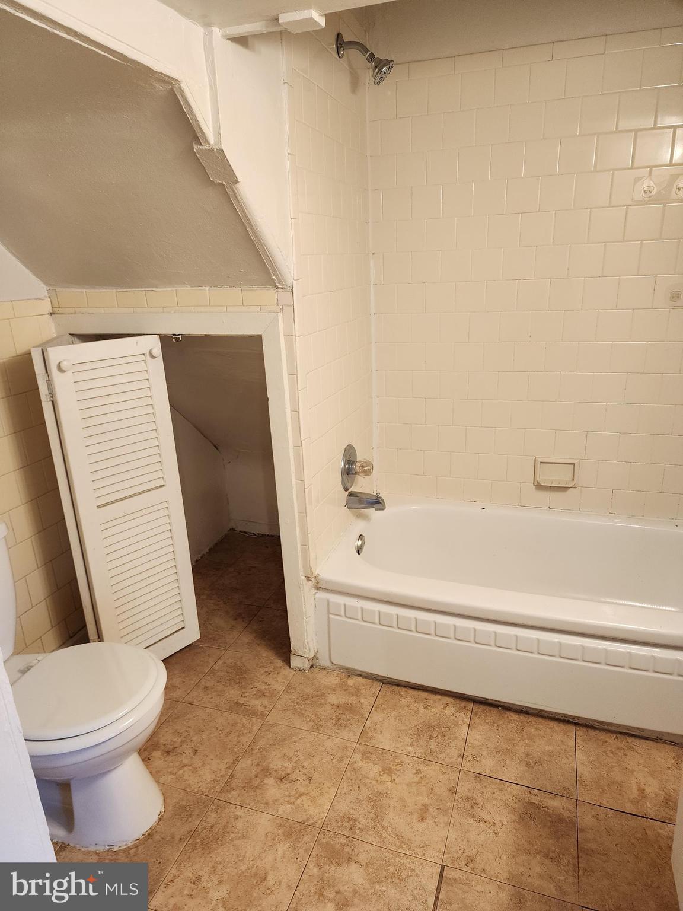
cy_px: 456
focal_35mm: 23
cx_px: 342
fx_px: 605
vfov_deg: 73.9
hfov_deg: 58.9
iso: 200
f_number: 1.8
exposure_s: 1/120
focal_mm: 6.4
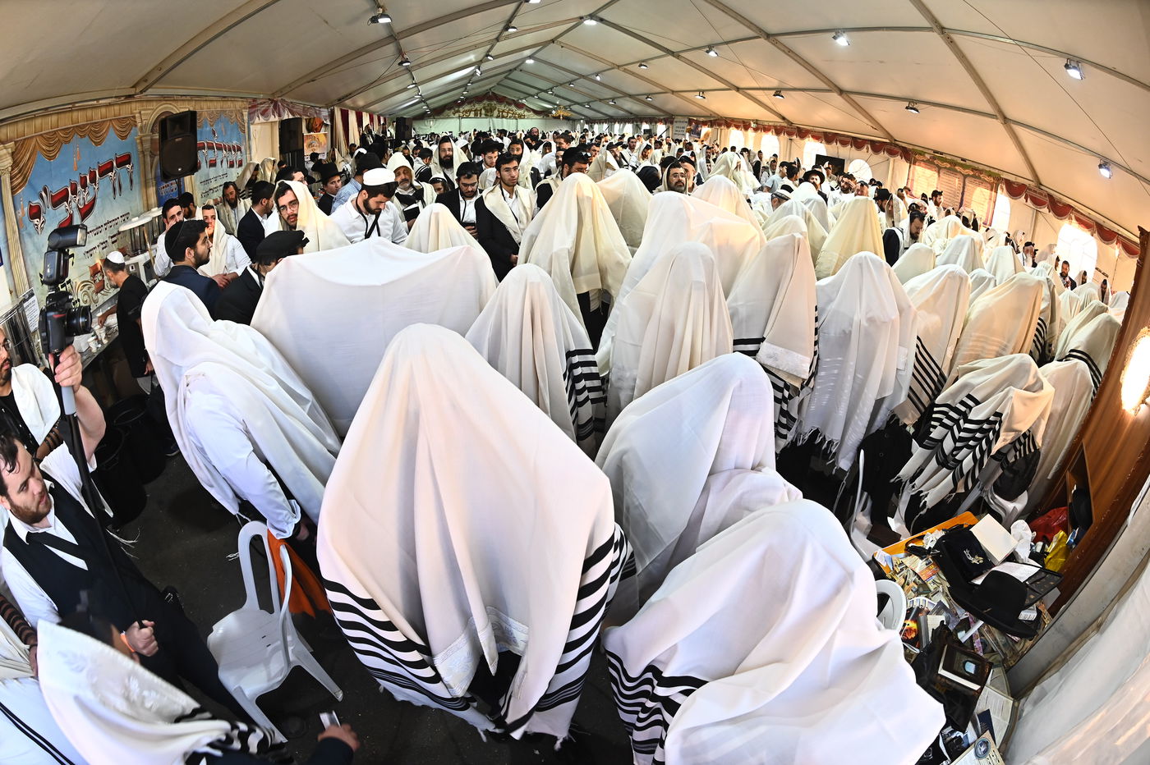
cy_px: 382
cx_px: 575
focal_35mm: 16
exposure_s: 1/125
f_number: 7.1
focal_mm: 16
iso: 1600
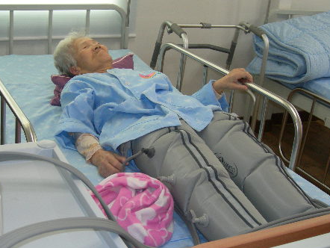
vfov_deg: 26.6
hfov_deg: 34.8
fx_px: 525
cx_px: 137
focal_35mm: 55
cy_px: 125
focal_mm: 7.8
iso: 200
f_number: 2.8
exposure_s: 1/37.1
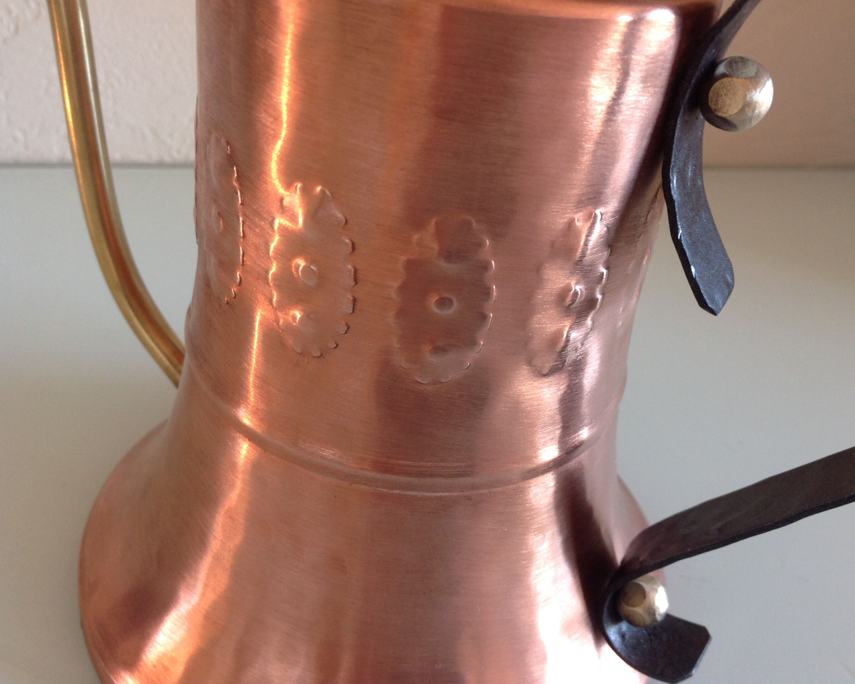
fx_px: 936
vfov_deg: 40.1
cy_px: 341
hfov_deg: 49.0
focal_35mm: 37
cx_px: 458
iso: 80
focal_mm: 4.28
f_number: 2.4
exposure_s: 1/15
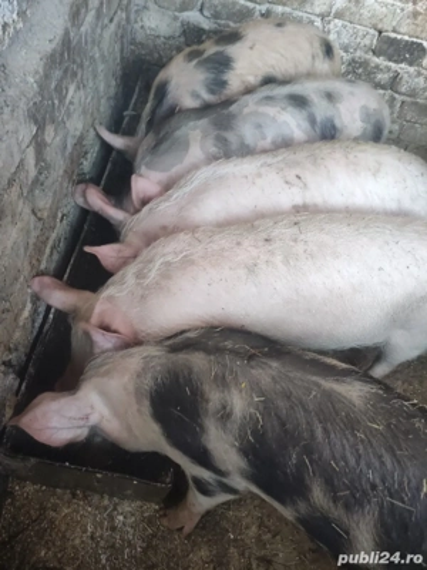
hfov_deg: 54.9
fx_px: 411
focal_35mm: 25
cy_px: 285
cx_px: 214
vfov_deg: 69.4
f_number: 1.89
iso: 400
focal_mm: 5.43
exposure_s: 1/62.1
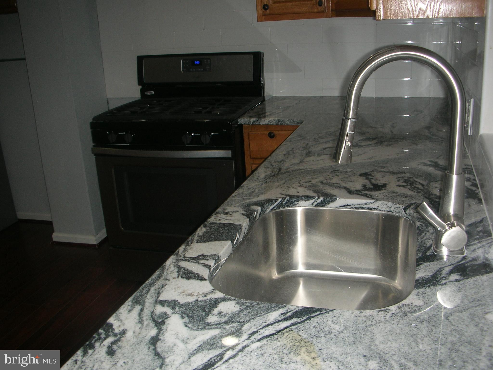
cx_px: 246
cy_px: 185
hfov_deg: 52.6
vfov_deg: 40.7
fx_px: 498
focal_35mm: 35
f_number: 3
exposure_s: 1/60.1
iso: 54
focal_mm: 5.8
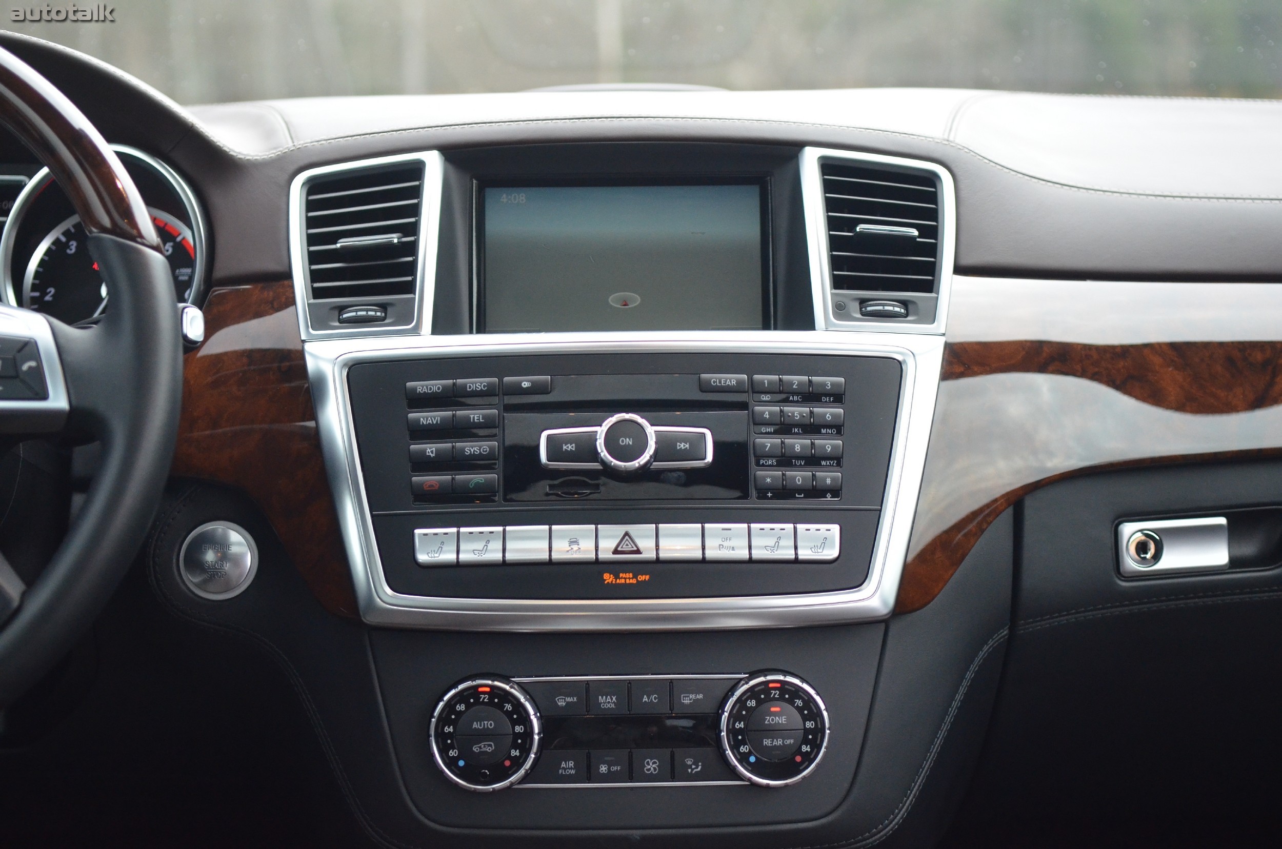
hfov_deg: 35.1
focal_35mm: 57
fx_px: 2026
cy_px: 424
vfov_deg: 23.7
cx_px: 641
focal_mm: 38
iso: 1600
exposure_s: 1/320
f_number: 2.8
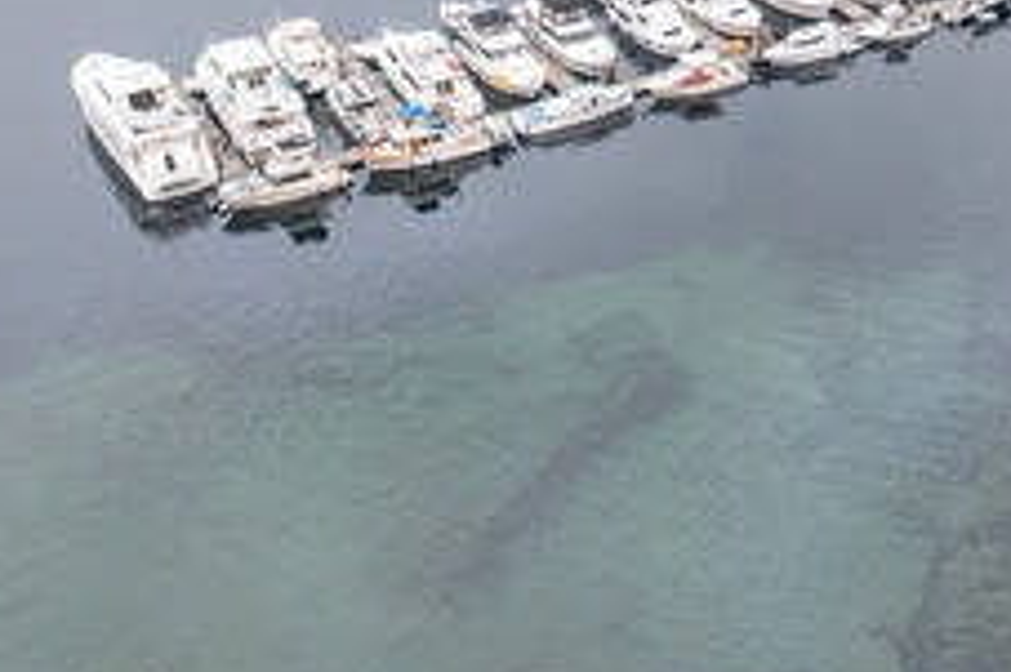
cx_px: 1082
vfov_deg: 18.1
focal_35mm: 74
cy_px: 53
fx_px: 2077
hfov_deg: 25.6
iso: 100
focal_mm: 10.26
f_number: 3.2
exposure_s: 1/30
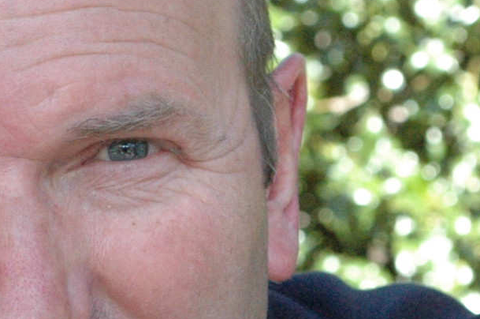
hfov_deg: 7.2
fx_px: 3821
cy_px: 241
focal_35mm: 287
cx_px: 5
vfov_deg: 4.8
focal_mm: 52
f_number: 9
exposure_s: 1/320
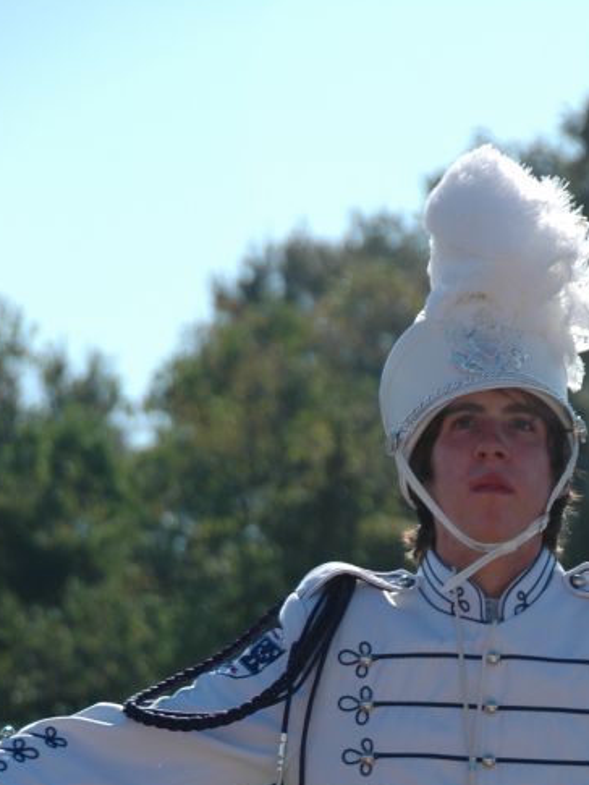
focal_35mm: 395
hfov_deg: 3.8
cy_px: 809
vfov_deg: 5.0
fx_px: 8957
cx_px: 502
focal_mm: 130
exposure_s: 1/640
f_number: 6.3
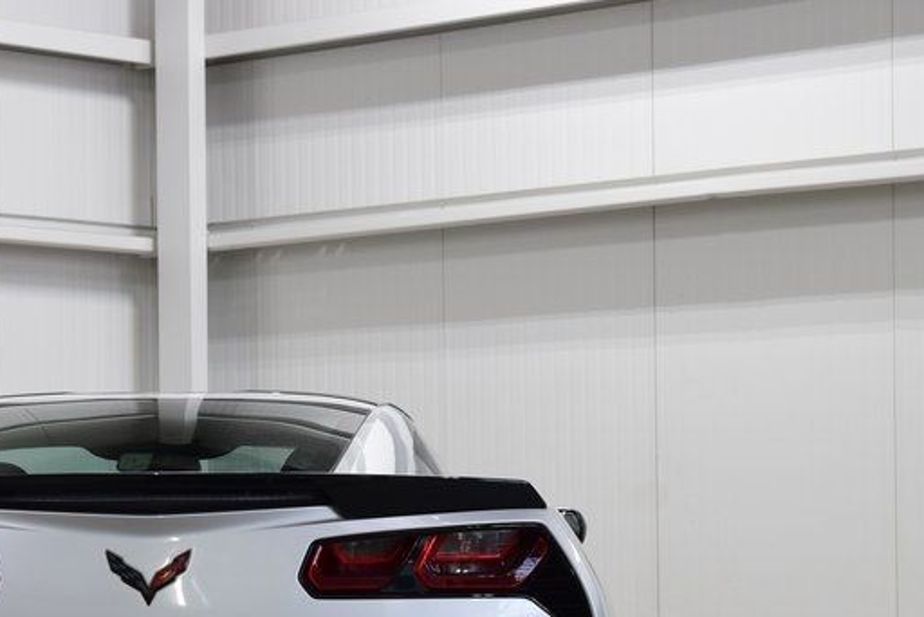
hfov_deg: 16.1
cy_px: 602
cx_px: 150
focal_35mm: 126
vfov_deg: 10.8
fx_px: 3236
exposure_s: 1/20
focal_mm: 42
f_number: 6.3
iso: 400
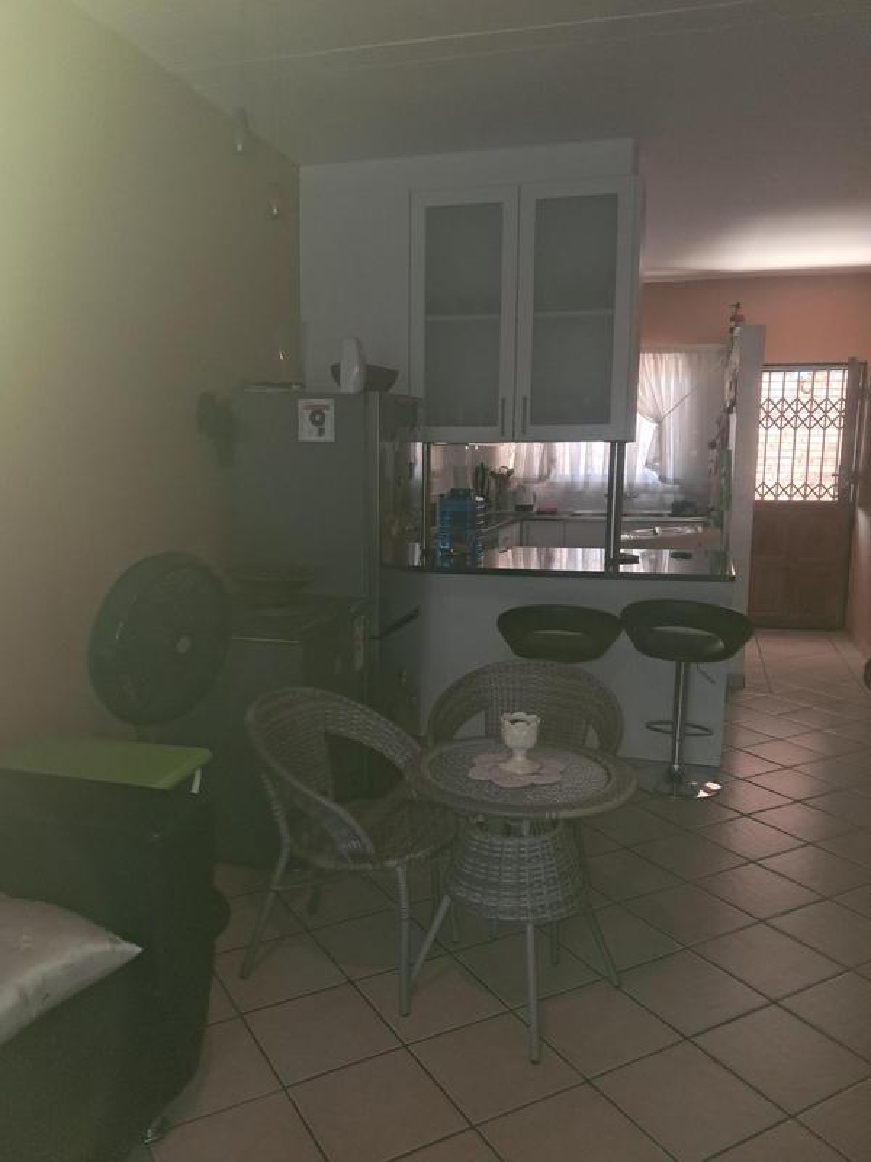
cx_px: 436
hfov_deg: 51.4
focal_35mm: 27
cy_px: 581
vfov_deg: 65.3
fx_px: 906
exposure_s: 1/60
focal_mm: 4
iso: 250
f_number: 1.8
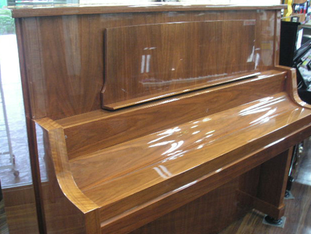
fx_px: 350
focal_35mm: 39
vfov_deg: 36.8
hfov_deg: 47.8
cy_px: 118
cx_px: 153
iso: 100
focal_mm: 6.3
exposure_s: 1/4
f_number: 3.3
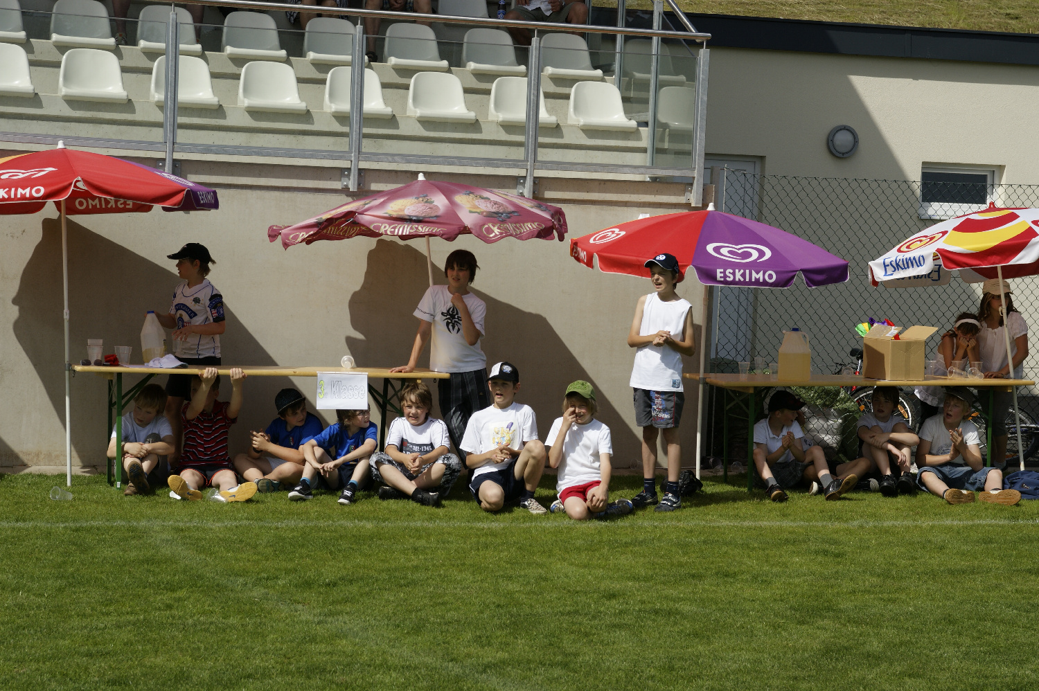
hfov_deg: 27.0
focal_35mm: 75
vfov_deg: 18.2
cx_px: 520
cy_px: 346
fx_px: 2163
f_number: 6.3
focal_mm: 50
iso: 100
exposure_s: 1/800
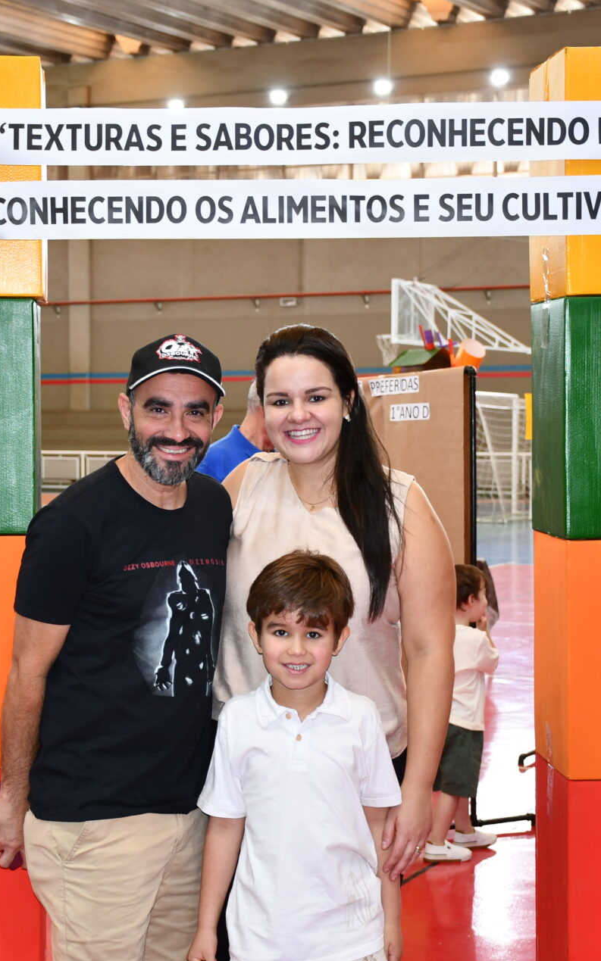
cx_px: 225
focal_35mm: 74
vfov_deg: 27.8
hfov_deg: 17.6
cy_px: 479
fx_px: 1940
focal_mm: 32
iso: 500
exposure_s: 1/60
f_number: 4
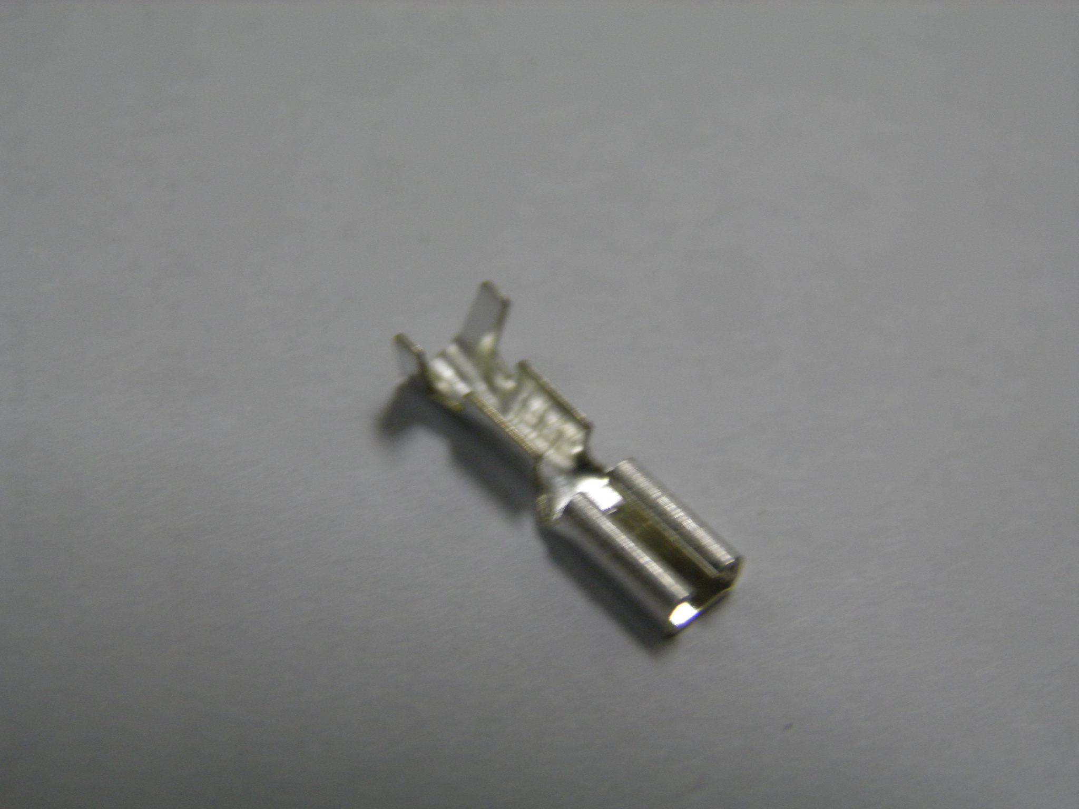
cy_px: 404
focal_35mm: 84
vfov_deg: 17.6
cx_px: 540
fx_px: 2618
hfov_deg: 23.3
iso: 160
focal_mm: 15.2
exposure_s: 1/50
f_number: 3.9
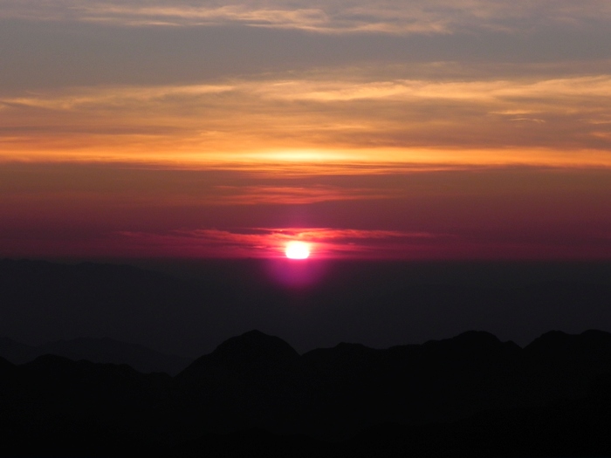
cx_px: 306
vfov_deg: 12.7
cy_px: 229
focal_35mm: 117
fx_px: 2065
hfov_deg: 16.8
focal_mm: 20.8
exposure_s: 1/305
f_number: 7.1
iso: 160
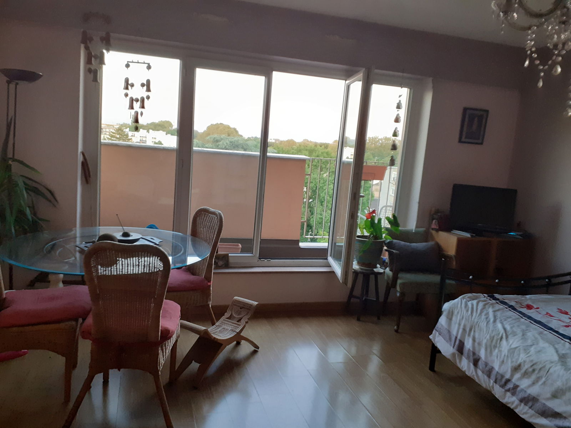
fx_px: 445
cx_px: 286
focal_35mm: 27
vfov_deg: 51.4
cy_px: 214
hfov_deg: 65.3
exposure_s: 1/50
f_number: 1.9
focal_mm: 3.6
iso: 250
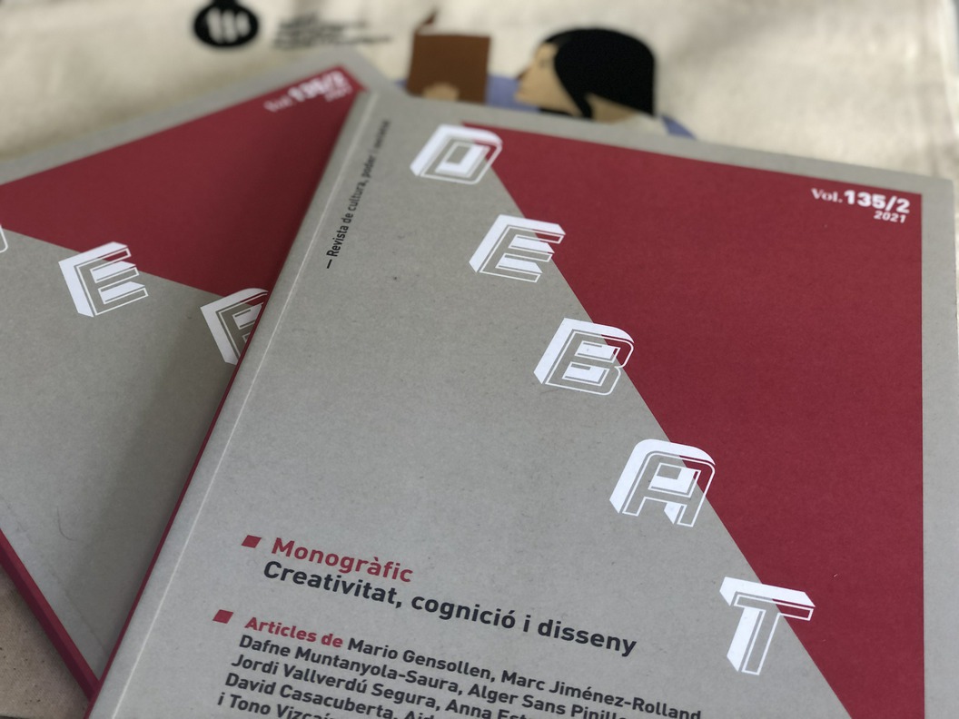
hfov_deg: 33.8
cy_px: 360
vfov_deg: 25.7
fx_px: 1579
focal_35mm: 57
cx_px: 480
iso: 40
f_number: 2.8
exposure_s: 1/33
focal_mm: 6.6
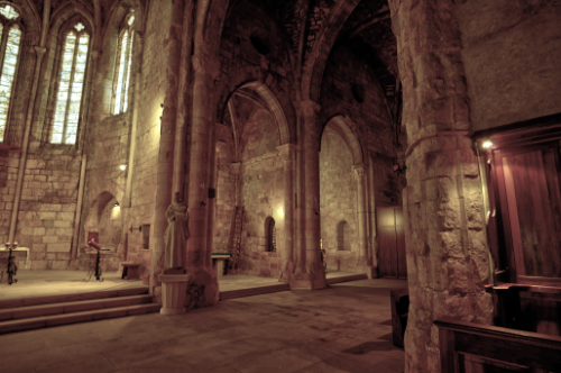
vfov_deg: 61.8
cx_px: 280
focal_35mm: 20
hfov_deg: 84.0
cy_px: 186
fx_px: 311
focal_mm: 20
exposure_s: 1/6
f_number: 4
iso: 100
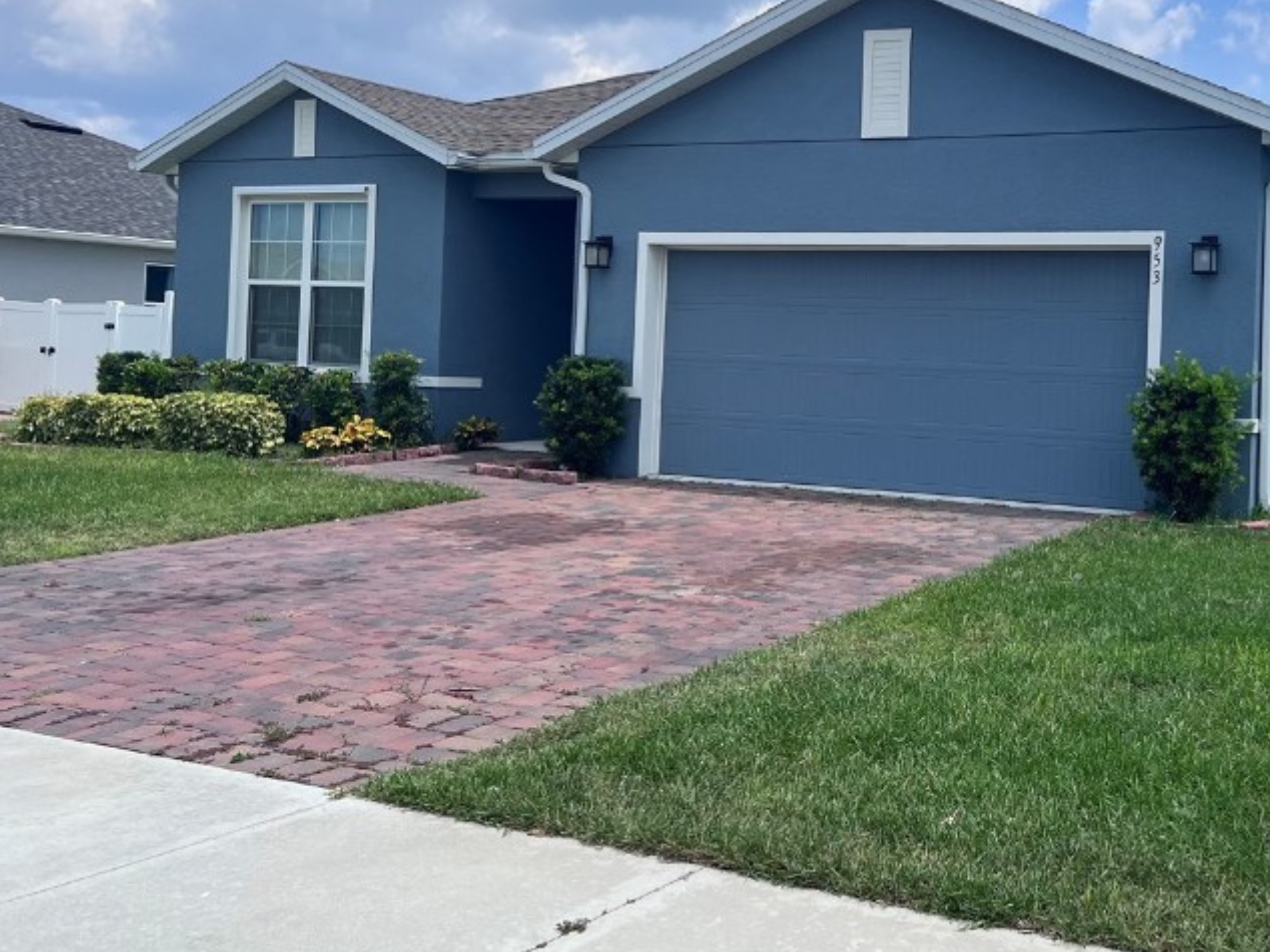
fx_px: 1540
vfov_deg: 34.0
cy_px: 317
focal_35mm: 42
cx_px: 972
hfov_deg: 43.2
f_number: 1.5
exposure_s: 1/5882
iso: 50
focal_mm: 5.7
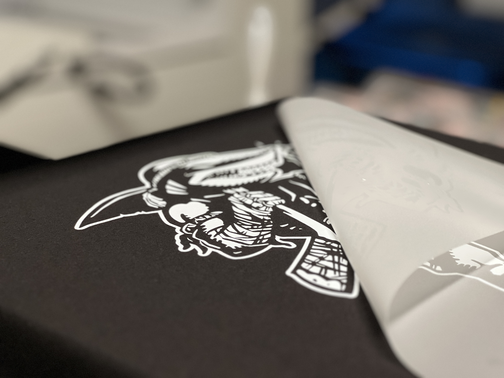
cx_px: 252
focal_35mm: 77
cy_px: 189
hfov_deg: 25.3
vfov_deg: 19.1
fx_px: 1121
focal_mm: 9
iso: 400
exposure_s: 1/30
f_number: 2.8
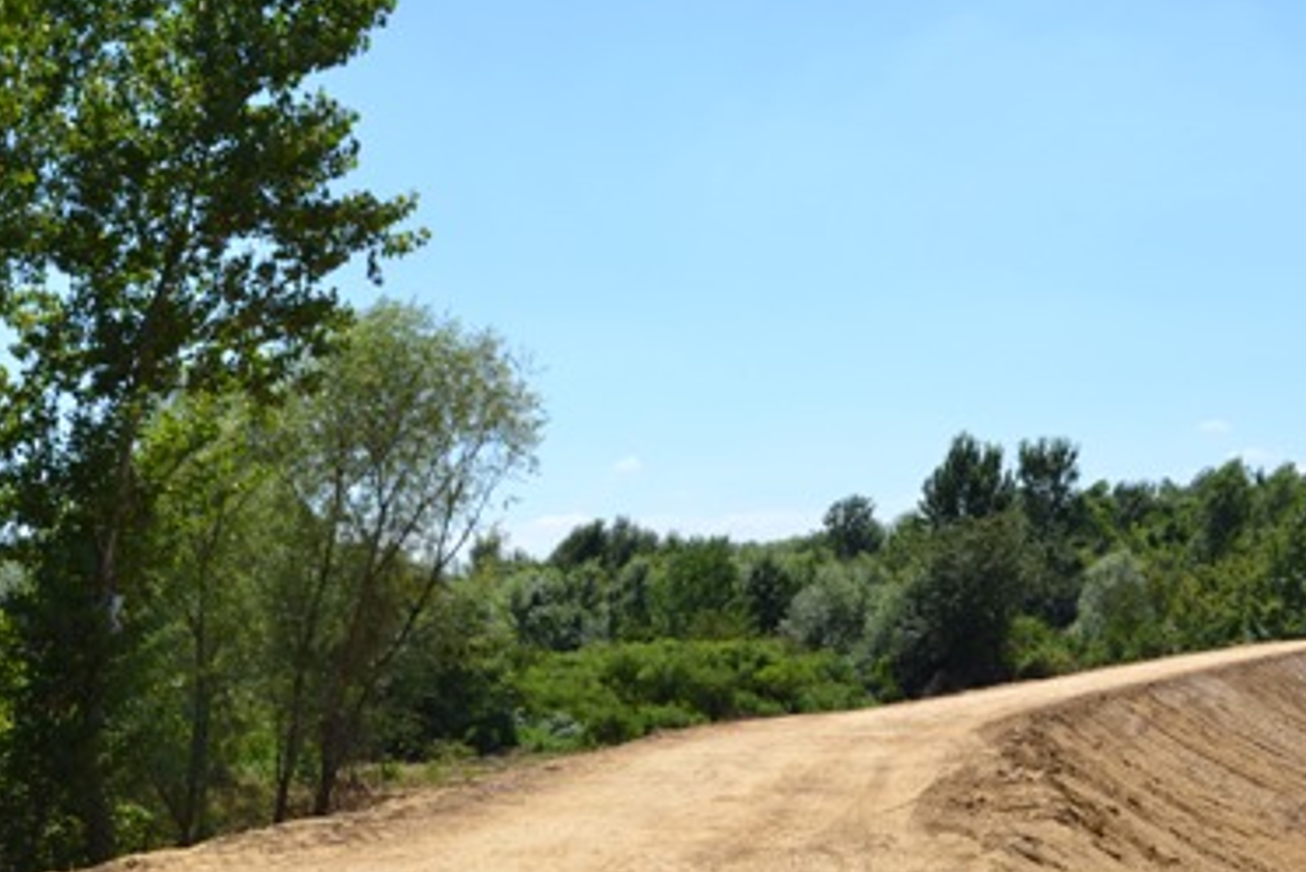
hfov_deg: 30.0
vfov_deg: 20.2
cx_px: 518
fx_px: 2431
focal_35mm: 67
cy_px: 650
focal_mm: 26
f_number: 9
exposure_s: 1/200
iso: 100
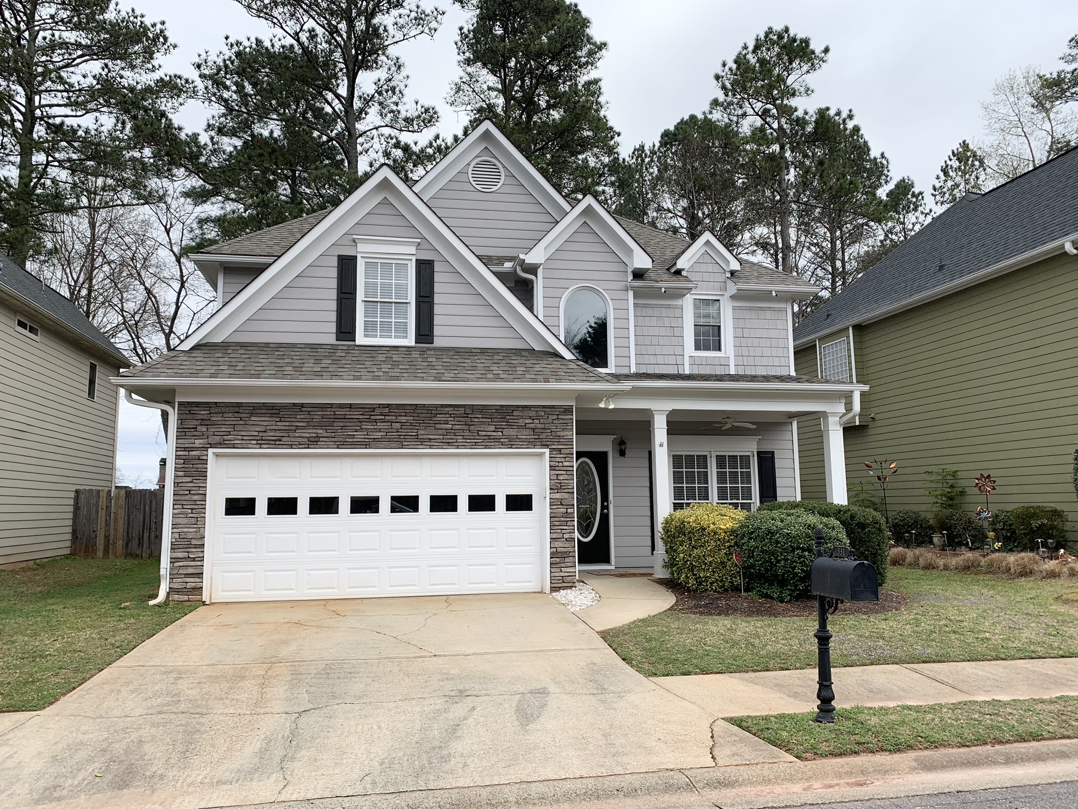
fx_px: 810
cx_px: 539
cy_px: 404
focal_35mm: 26
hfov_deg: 67.3
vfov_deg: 53.1
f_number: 1.8
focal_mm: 4.25
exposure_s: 1/1220
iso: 25
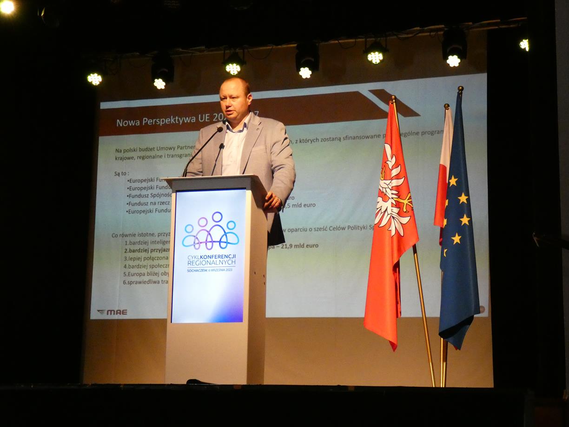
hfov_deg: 29.4
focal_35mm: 66
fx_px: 1085
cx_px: 284
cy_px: 214
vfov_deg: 22.3
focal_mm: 11.9
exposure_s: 1/80
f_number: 4.2
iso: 1250
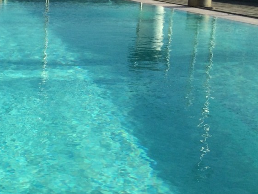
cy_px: 80
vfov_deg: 19.9
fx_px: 552
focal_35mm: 74
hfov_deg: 23.8
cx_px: -58
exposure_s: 1/3165
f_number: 2.2
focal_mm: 4.15
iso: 32
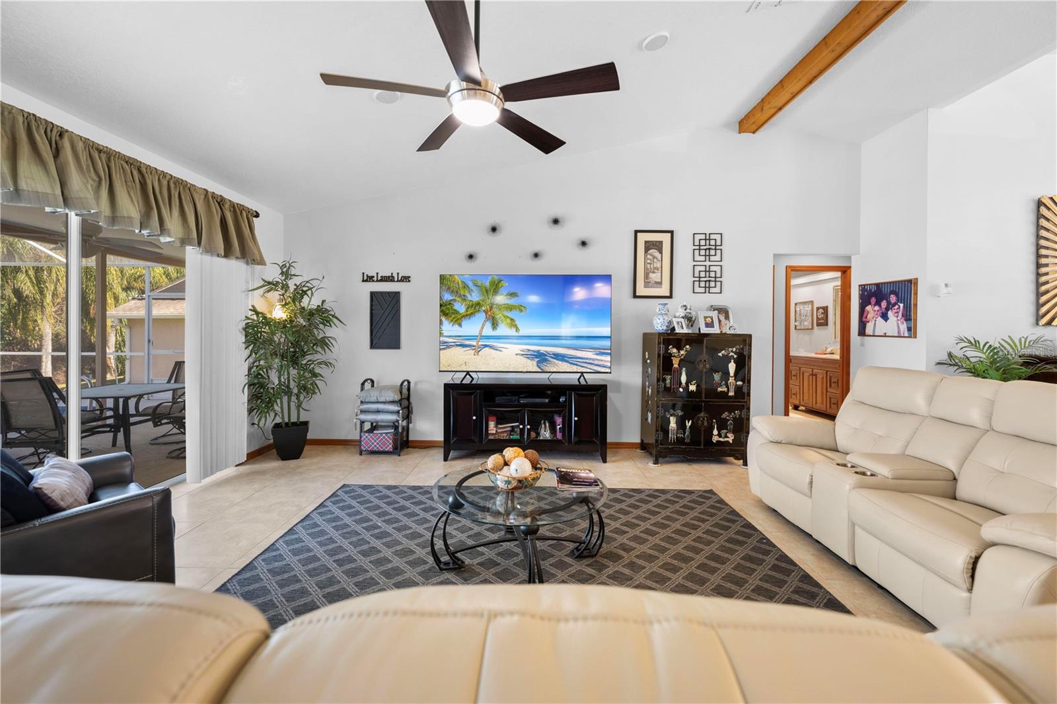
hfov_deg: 104.3
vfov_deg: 81.2
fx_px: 411
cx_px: 528
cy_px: 352
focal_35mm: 14
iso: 250
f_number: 5
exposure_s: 1/20
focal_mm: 14
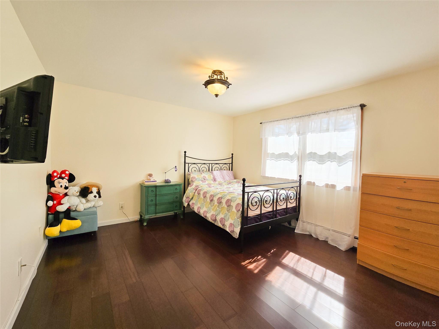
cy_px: 164
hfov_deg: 106.2
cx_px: 220
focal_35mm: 13
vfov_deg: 89.9
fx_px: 165
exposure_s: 1/170
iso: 50
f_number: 2.2
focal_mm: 2.2
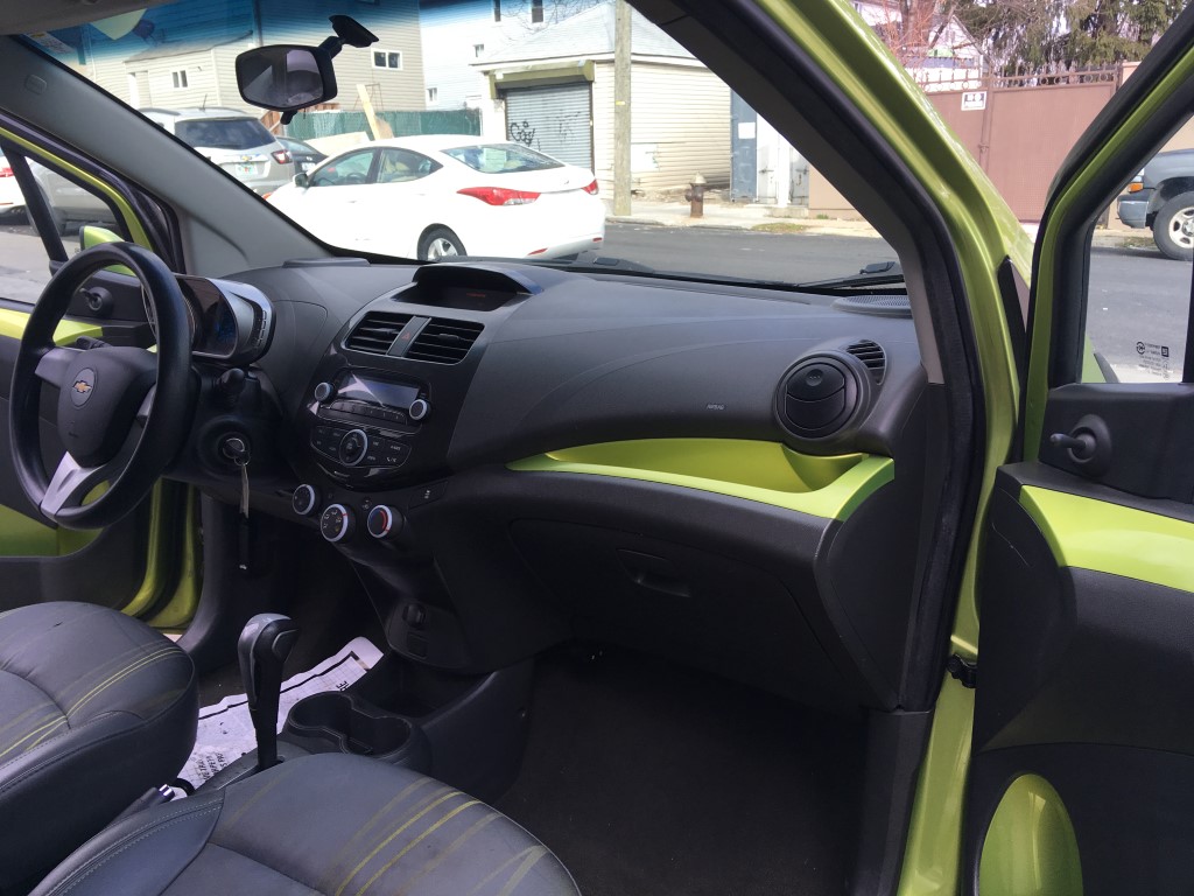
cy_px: 448
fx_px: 1000
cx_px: 597
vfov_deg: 48.2
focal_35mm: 29
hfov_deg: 61.7
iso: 25
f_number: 2.2
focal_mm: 4.15
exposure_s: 1/156
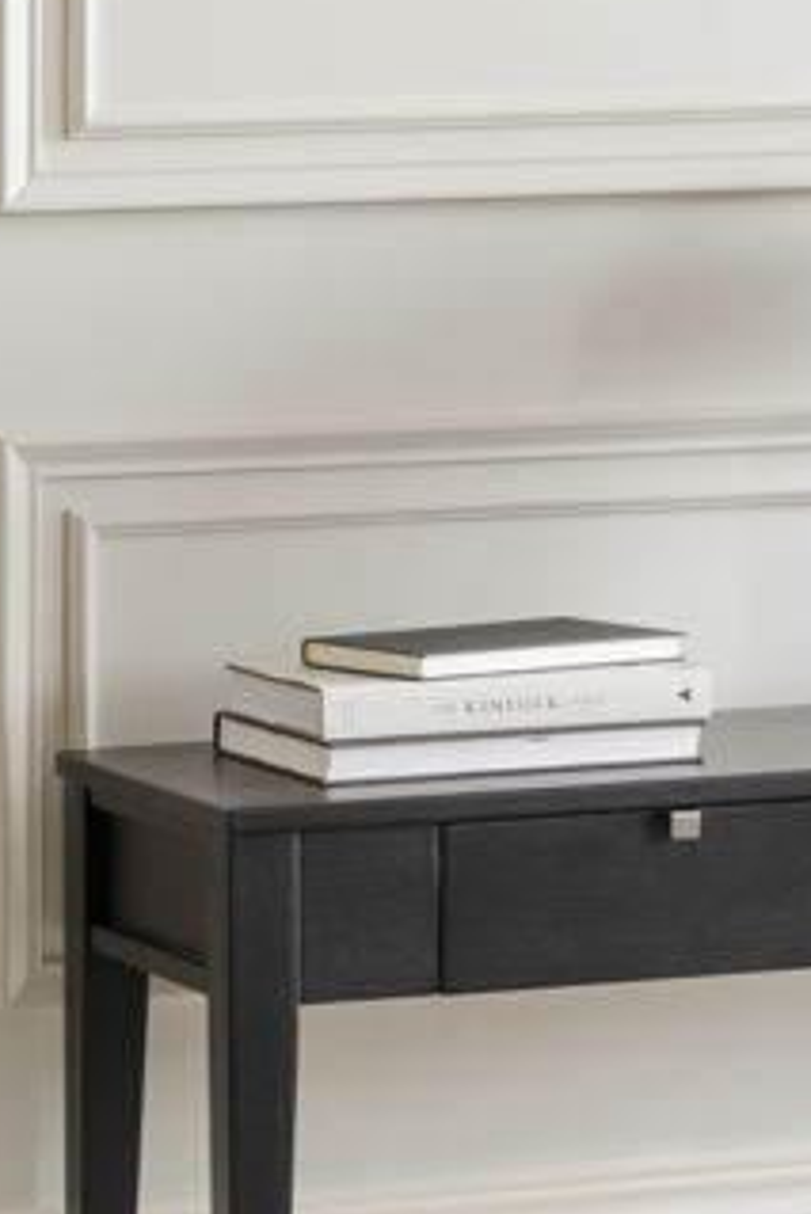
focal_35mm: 210
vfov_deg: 9.8
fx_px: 7088
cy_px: 426
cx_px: 790
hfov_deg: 6.5
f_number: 5.6
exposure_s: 1.6
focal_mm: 70
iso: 100
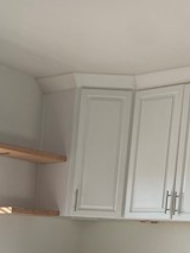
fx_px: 570
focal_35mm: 78
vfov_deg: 21.9
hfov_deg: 18.3
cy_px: 350
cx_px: -14
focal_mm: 4.25
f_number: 1.8
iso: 32
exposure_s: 1/121
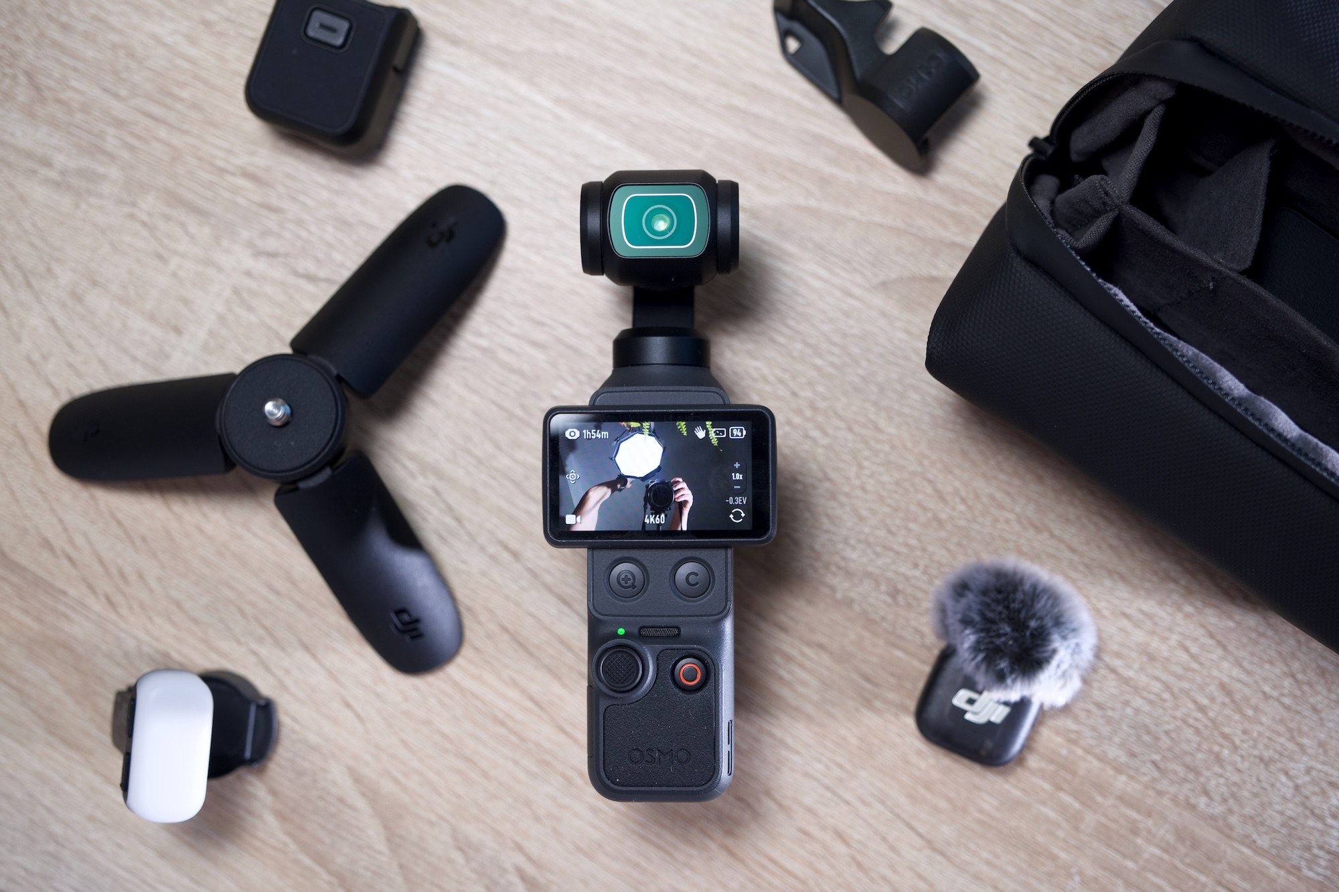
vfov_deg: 27.0
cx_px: 670
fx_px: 1859
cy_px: 446
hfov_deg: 39.6
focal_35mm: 50
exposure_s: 1/125
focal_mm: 33.2
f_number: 3.2
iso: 250
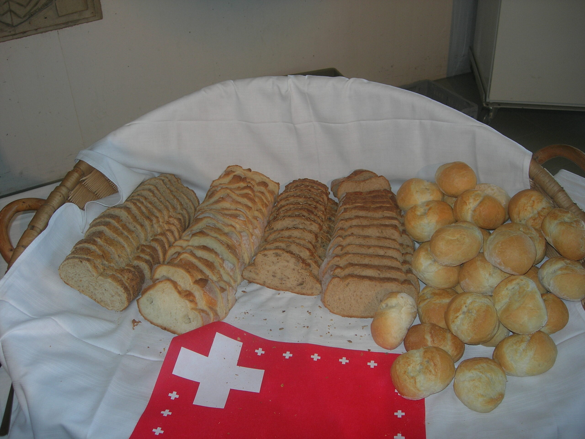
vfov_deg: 37.7
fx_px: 642
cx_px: 292
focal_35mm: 38
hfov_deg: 49.0
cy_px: 220
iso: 64
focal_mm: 7.8
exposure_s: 1/60.1
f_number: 2.8
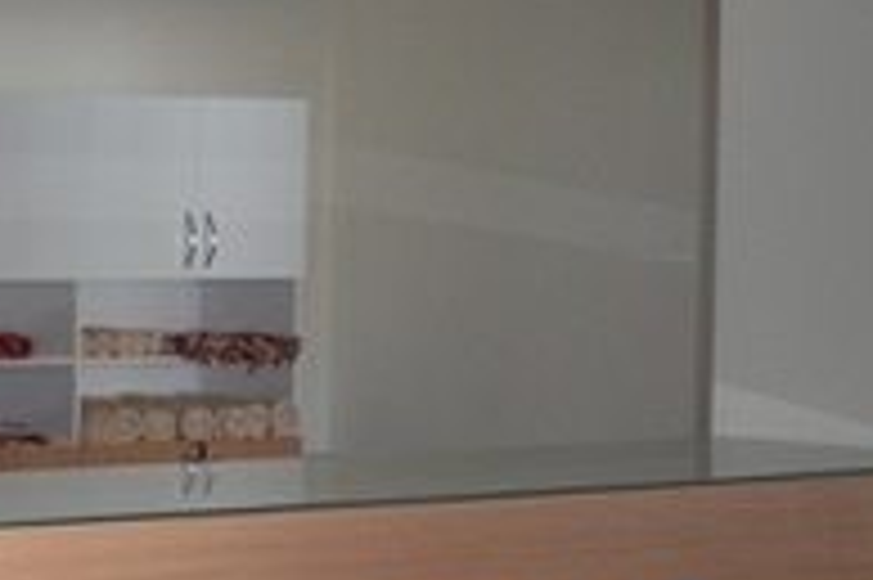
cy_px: 261
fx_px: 1357
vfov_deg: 24.1
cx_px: -677
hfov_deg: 22.3
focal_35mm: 56
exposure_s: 1/60
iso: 800
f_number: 4
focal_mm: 10
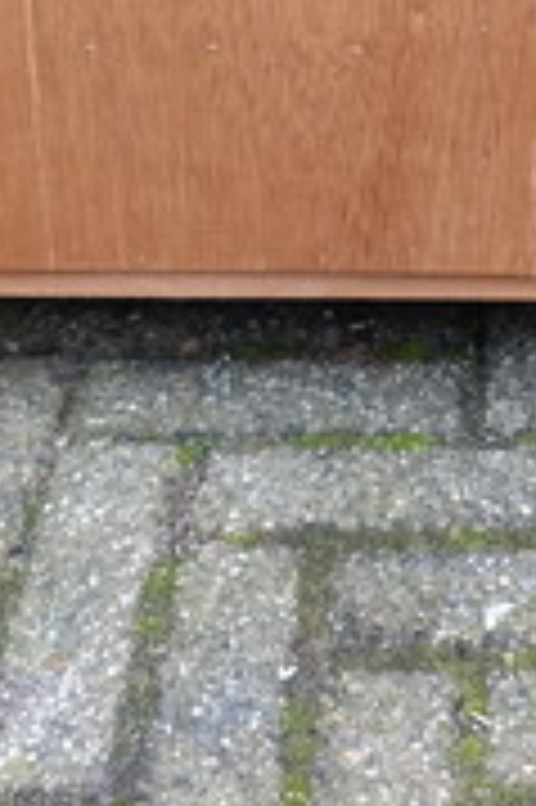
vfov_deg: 25.5
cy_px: -29
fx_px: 1678
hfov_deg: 17.8
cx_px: 518
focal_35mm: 75
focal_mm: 6.14
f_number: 1.6
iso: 500
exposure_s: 1/100
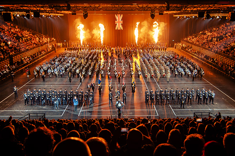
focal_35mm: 22
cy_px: 78
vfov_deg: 57.1
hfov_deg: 78.6
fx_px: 143
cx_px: 118
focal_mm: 22
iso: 800
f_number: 2.8
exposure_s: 1/250
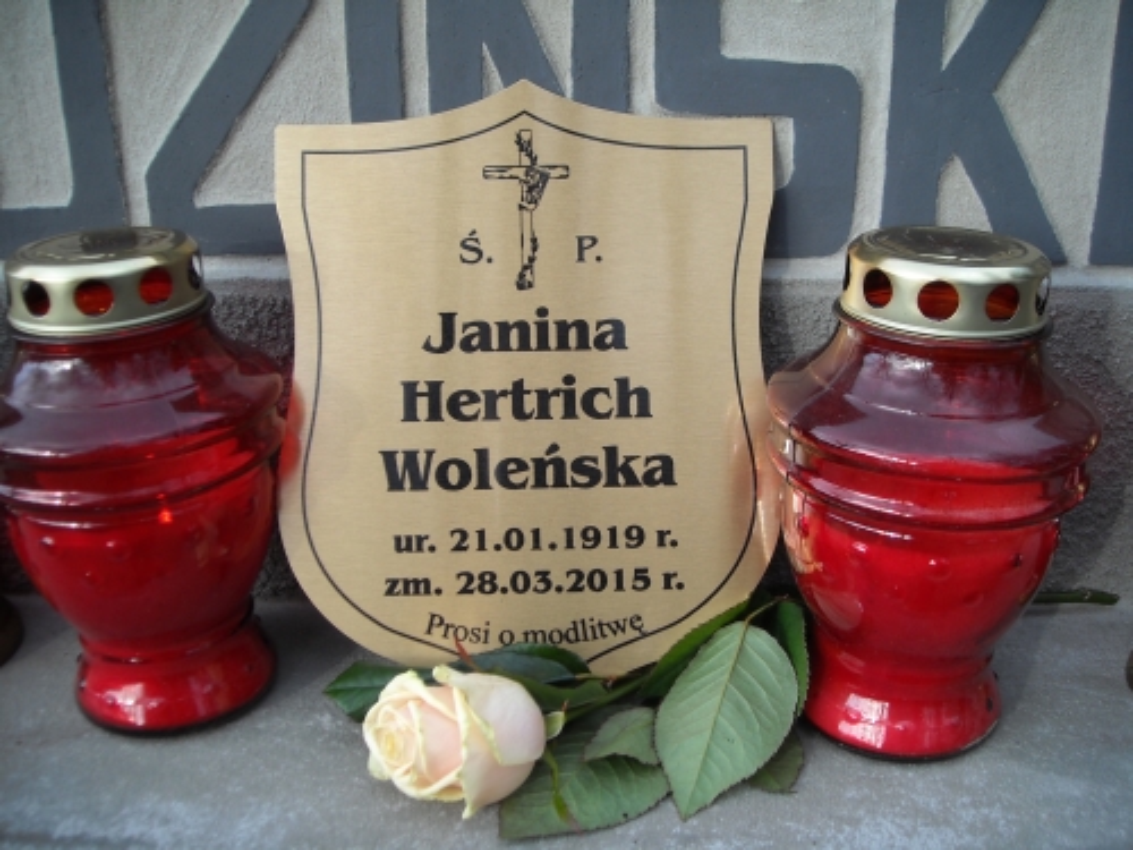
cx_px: 566
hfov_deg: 52.6
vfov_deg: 40.7
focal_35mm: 35
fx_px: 1146
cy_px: 425
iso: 64
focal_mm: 5.7
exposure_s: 1/154
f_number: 2.8
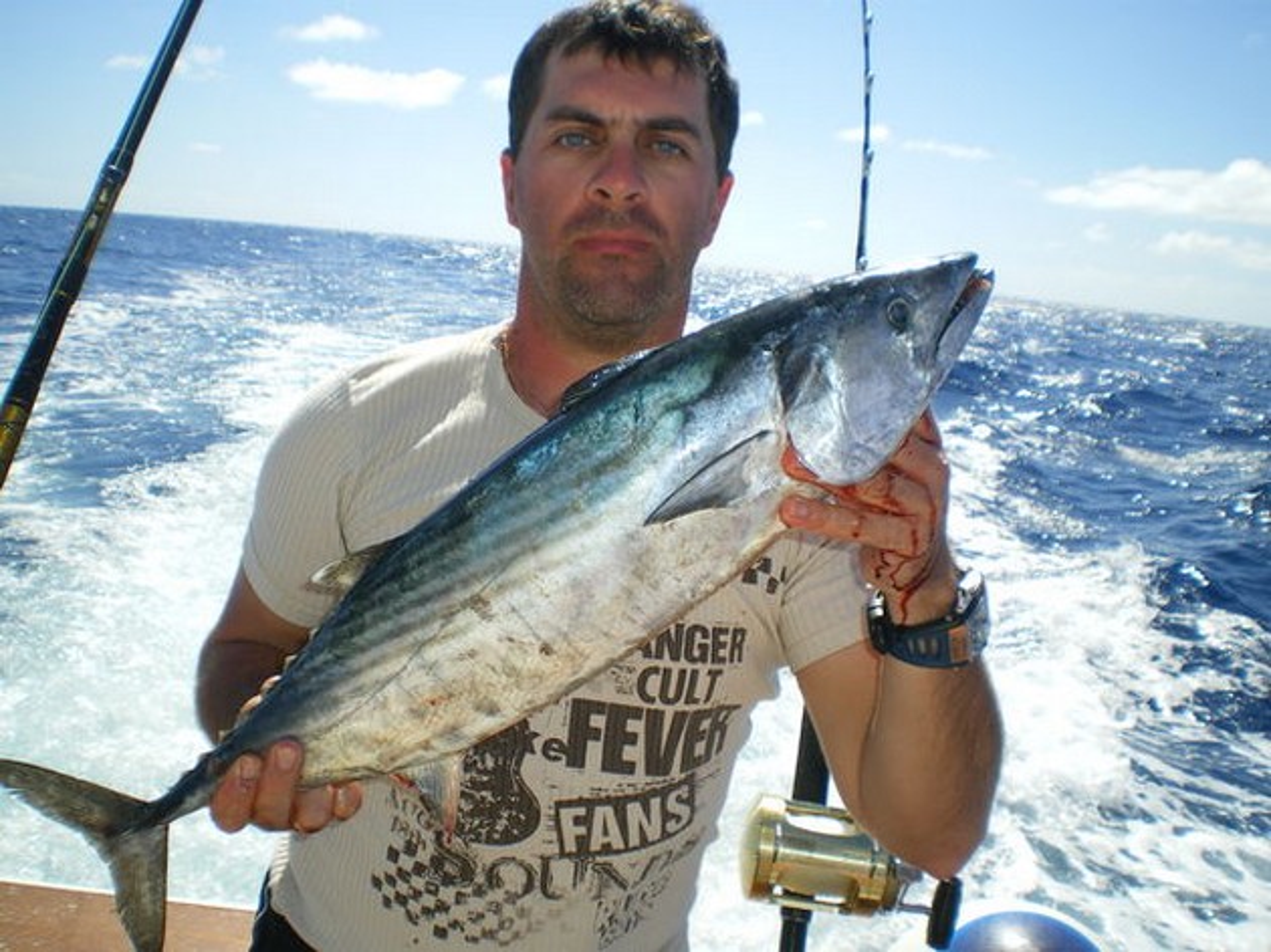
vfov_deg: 39.6
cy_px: 476
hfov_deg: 51.4
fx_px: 1321
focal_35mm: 36
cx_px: 636
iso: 50
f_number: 4.6
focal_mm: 6.3
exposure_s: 1/500
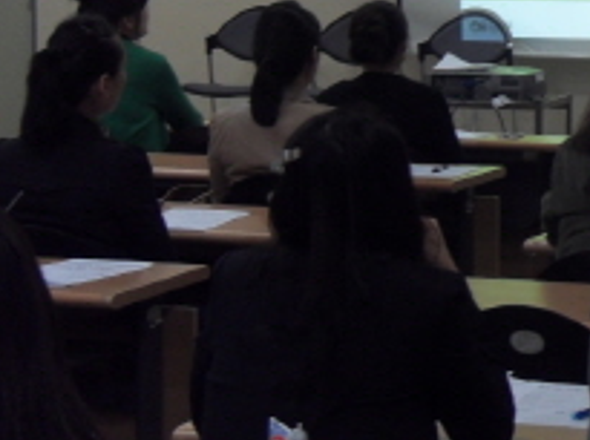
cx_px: 596
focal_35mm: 154
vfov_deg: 9.6
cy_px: 73
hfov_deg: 12.7
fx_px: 2620
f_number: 4
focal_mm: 11.8
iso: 200
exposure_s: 1/30
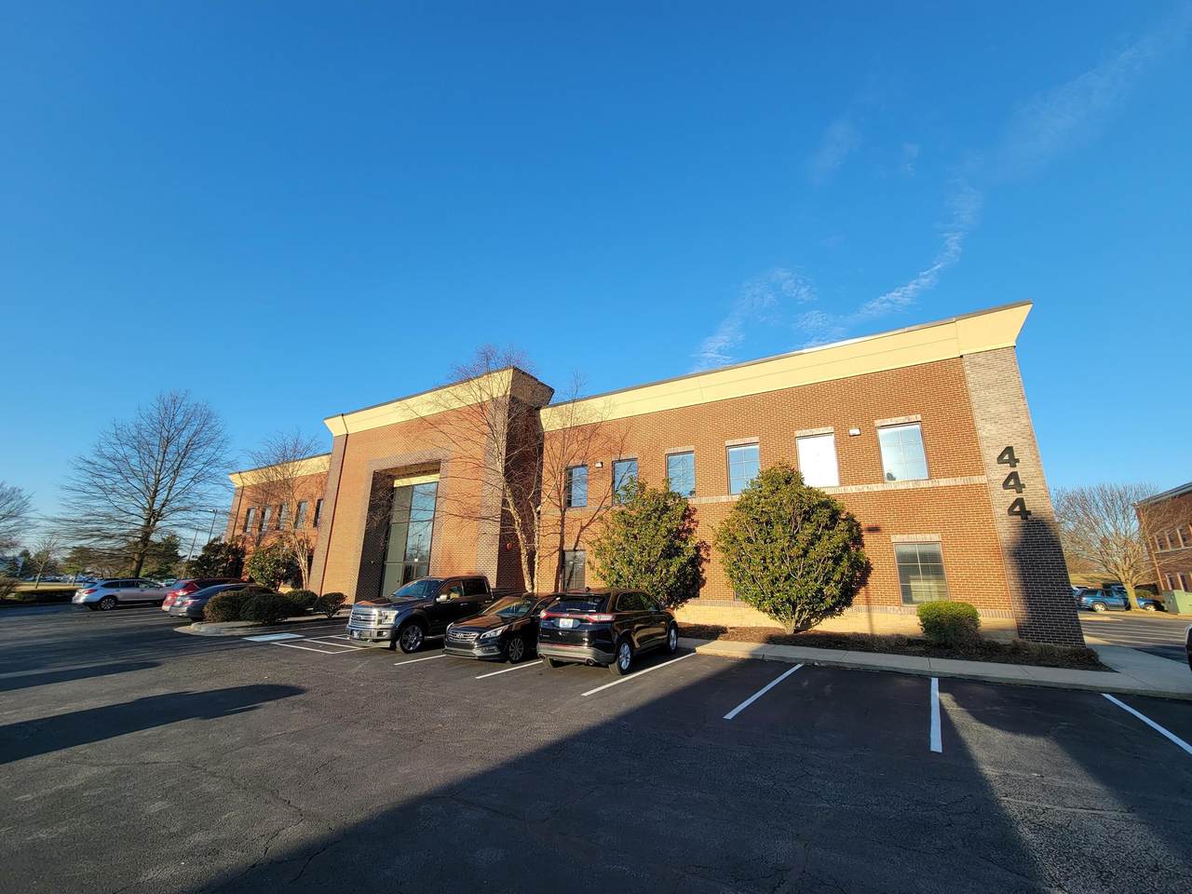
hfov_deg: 106.2
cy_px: 447
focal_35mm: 13
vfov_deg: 89.9
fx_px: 448
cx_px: 596
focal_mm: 2.2
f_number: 2.2
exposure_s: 1/803
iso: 50
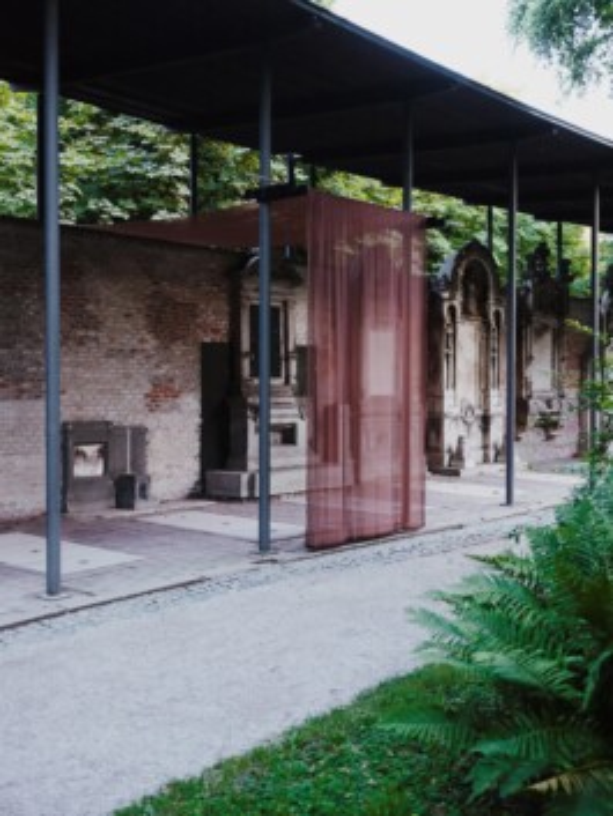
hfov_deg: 36.0
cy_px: 408
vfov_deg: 46.8
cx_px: 306
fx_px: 944
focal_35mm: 40
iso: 1600
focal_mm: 50
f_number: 3.5
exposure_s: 1/200
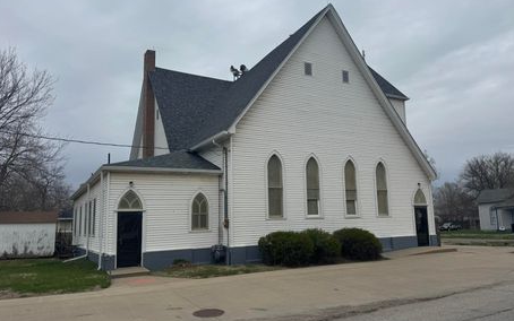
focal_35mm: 28
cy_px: 166
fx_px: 392
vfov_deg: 44.6
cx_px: 275
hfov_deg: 66.4
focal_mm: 6.76
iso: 80
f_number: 1.78
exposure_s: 1/5348
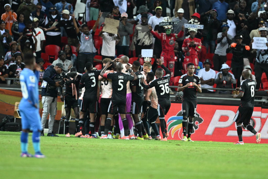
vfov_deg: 2.3
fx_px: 4467
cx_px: 134
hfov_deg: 3.4
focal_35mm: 600
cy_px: 90
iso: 3200
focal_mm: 400
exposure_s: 1/800
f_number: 3.2
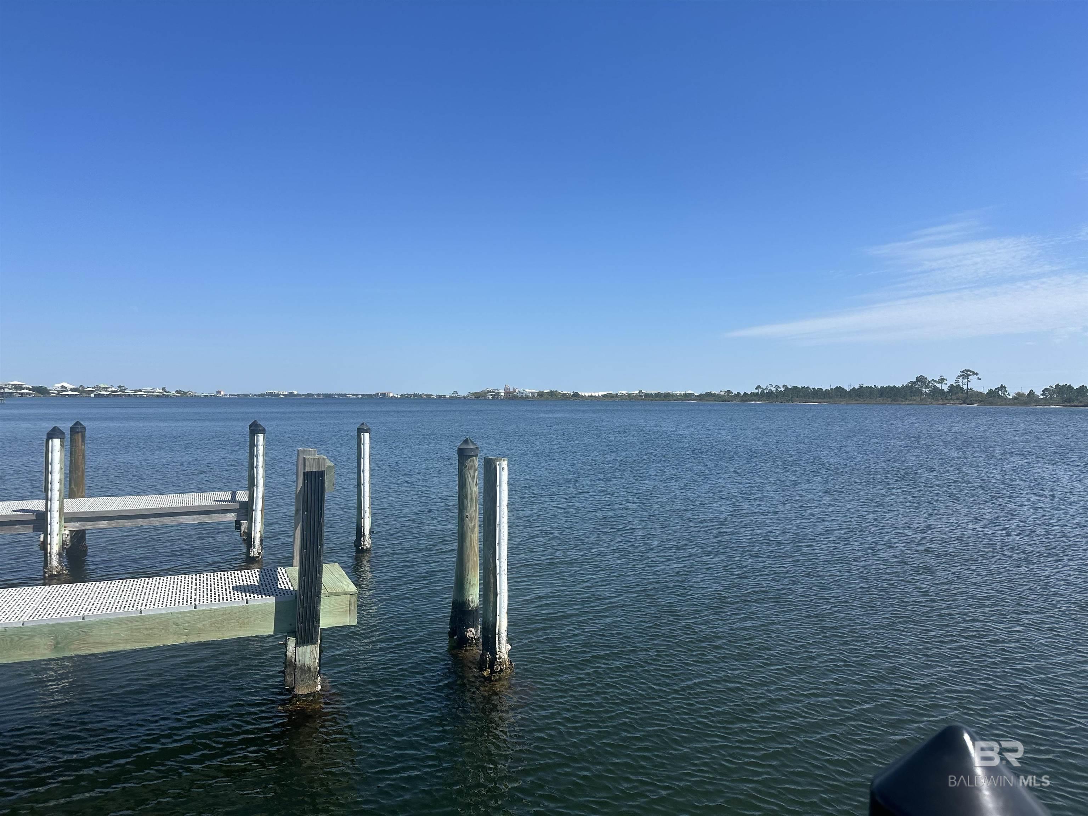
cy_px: 408
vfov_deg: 56.8
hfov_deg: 71.6
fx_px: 754
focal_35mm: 24
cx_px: 544
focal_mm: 6.86
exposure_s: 1/6211
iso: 80
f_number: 1.78
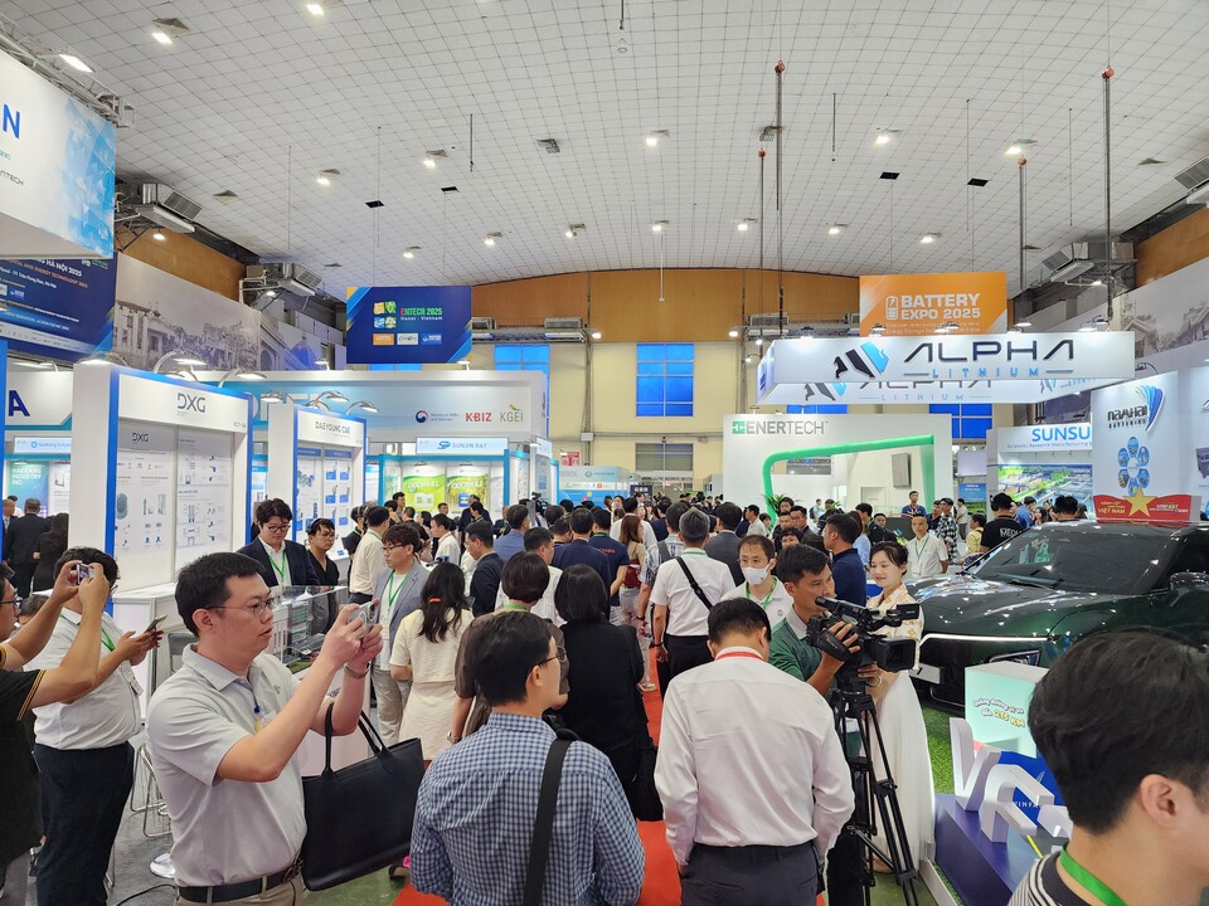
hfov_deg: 73.9
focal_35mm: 23
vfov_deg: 58.9
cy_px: 453
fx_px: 803
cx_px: 604
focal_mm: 6.4
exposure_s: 1/100
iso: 200
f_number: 1.8
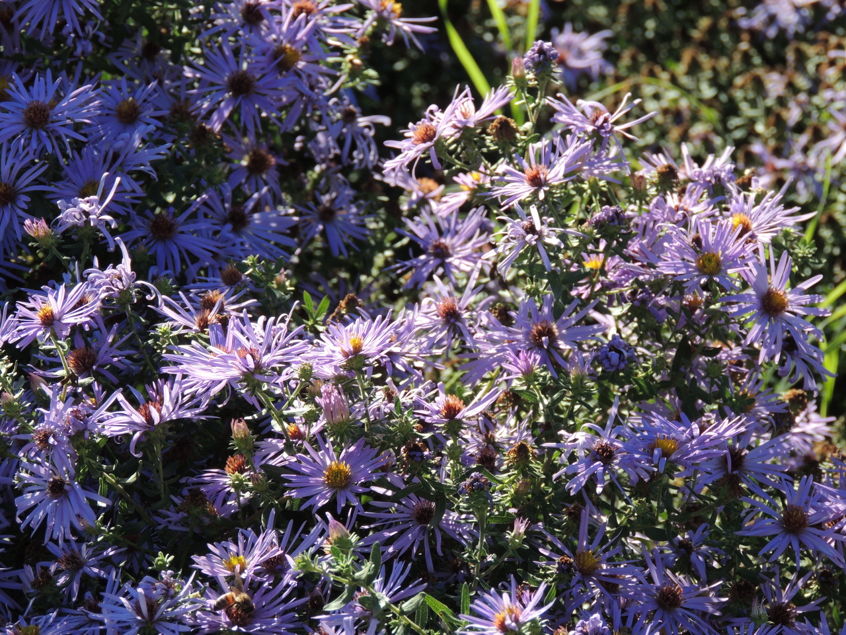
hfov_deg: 6.6
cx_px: 423
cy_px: 318
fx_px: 7332
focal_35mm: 300
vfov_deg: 5.0
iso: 100
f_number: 4.8
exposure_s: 1/320
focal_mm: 53.5
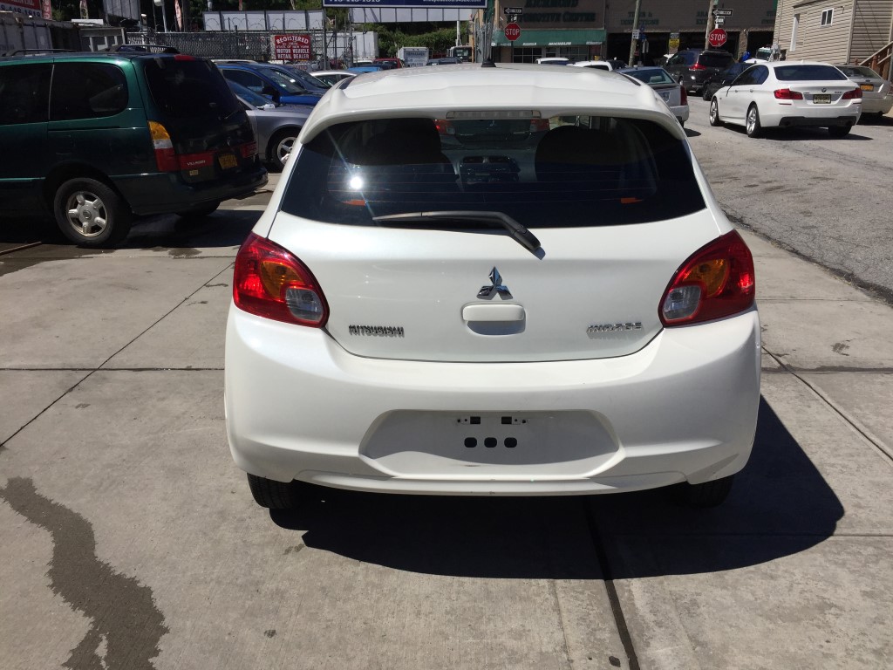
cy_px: 335
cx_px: 446
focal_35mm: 29
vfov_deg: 48.2
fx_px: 748
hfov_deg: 61.7
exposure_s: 1/5650
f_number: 2.2
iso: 32
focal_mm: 4.15
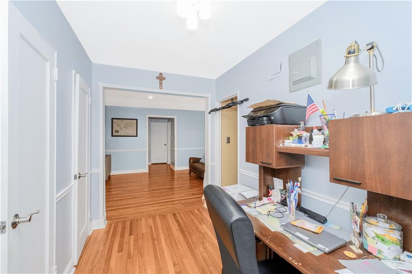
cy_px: 137
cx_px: 206
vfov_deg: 77.3
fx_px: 172
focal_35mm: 15
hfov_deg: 100.4
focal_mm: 10
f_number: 9
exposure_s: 1/60
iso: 2000
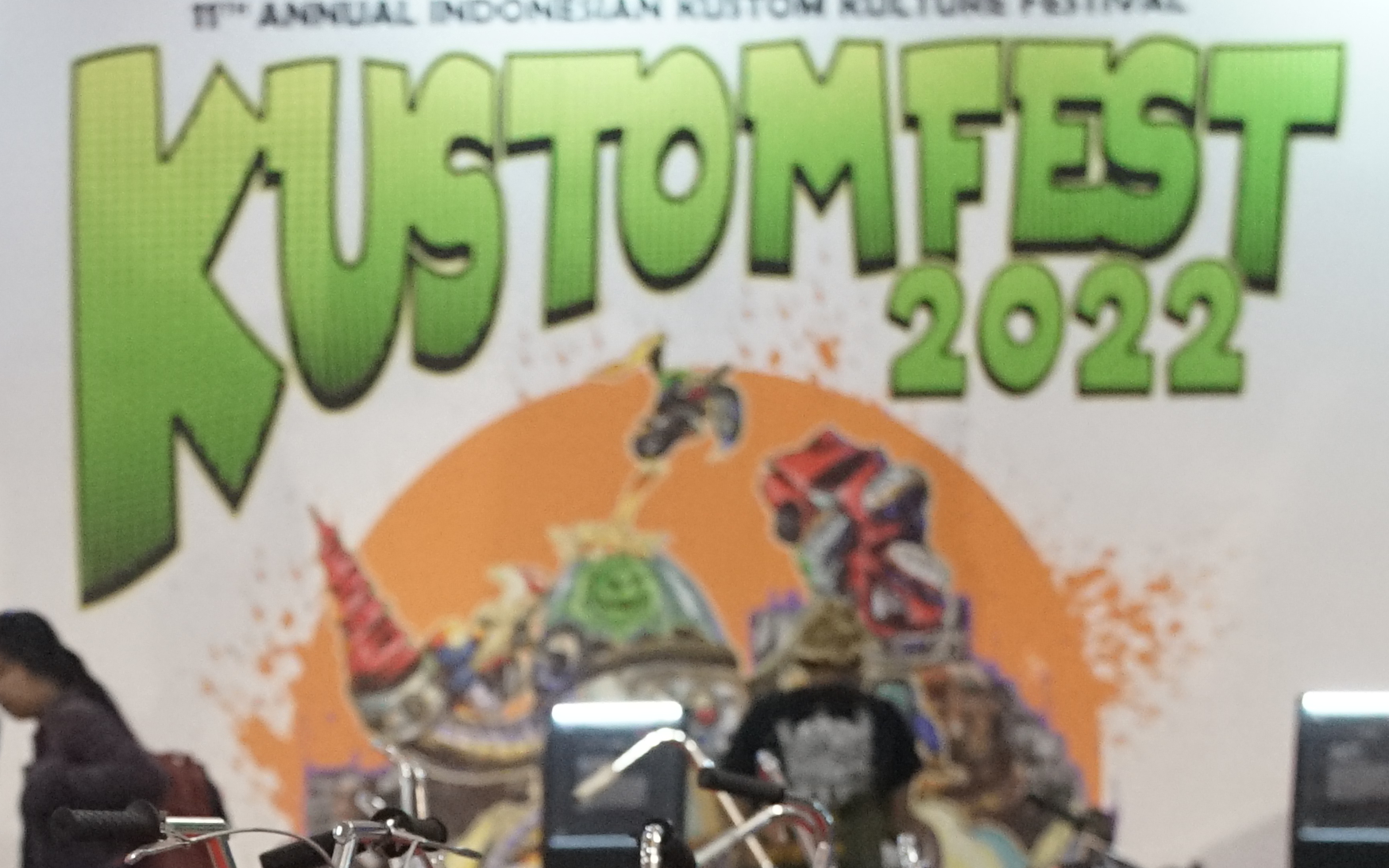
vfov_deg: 5.2
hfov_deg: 8.4
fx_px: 9463
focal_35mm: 250
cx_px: 141
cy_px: 991
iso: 4000
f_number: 4
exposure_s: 1/125
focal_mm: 72.8
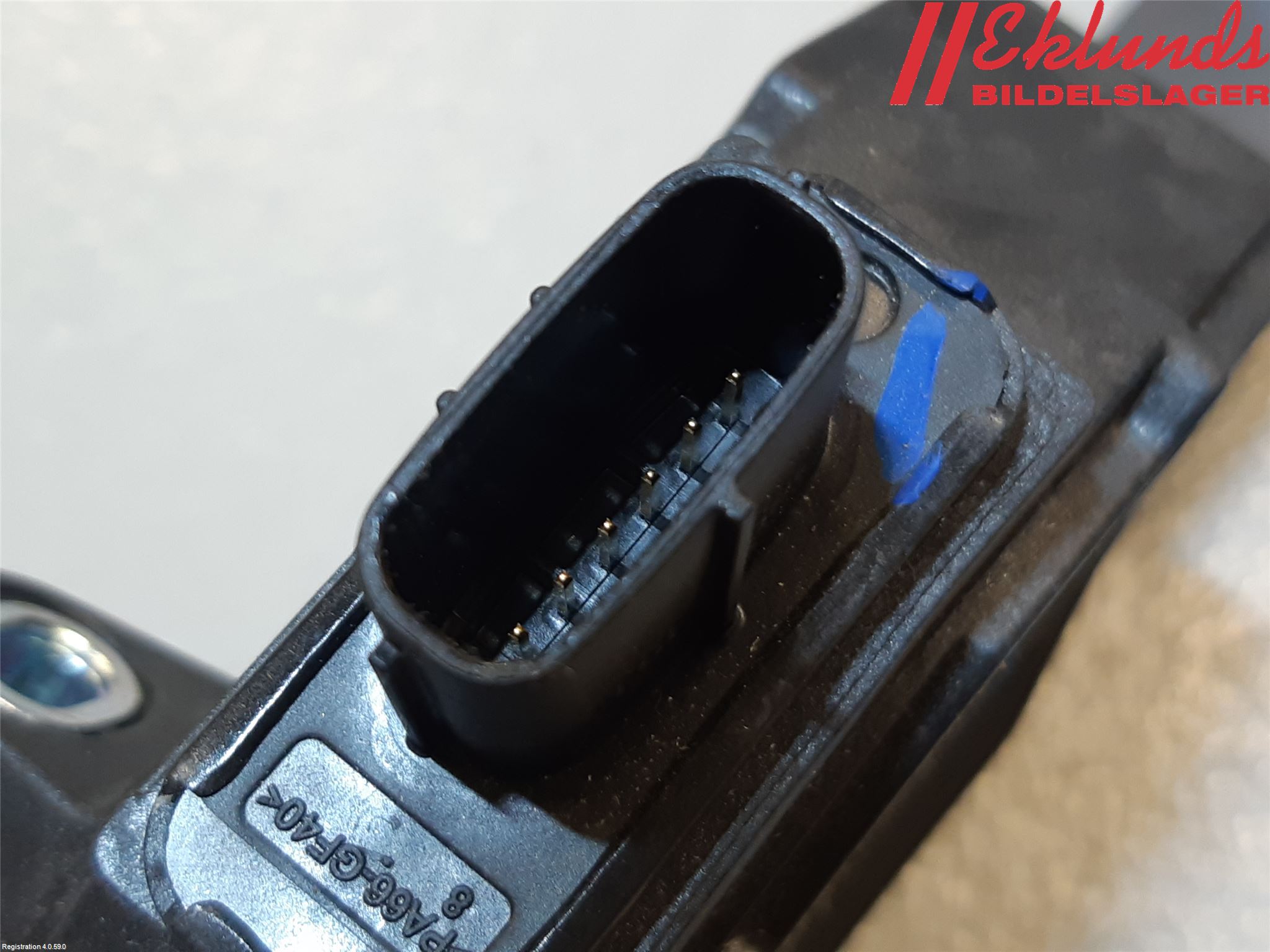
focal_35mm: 26
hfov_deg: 67.3
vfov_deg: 53.1
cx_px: 635
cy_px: 476
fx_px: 954
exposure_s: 1/50
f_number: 1.7
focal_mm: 3.93
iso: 80
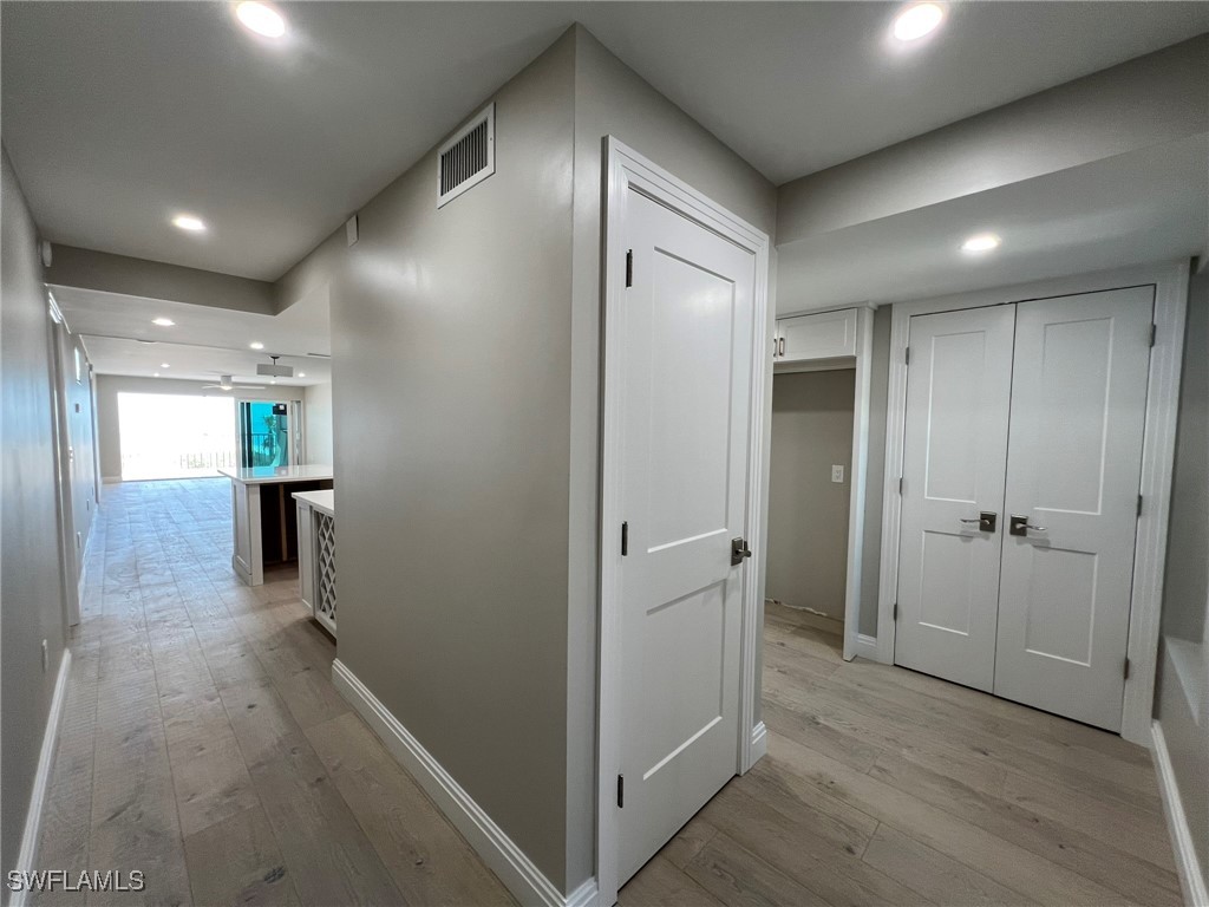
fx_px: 454
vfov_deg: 89.9
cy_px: 454
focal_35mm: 13
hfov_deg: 106.2
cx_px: 604
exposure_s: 1/120
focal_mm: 1.57
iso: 125
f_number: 1.8
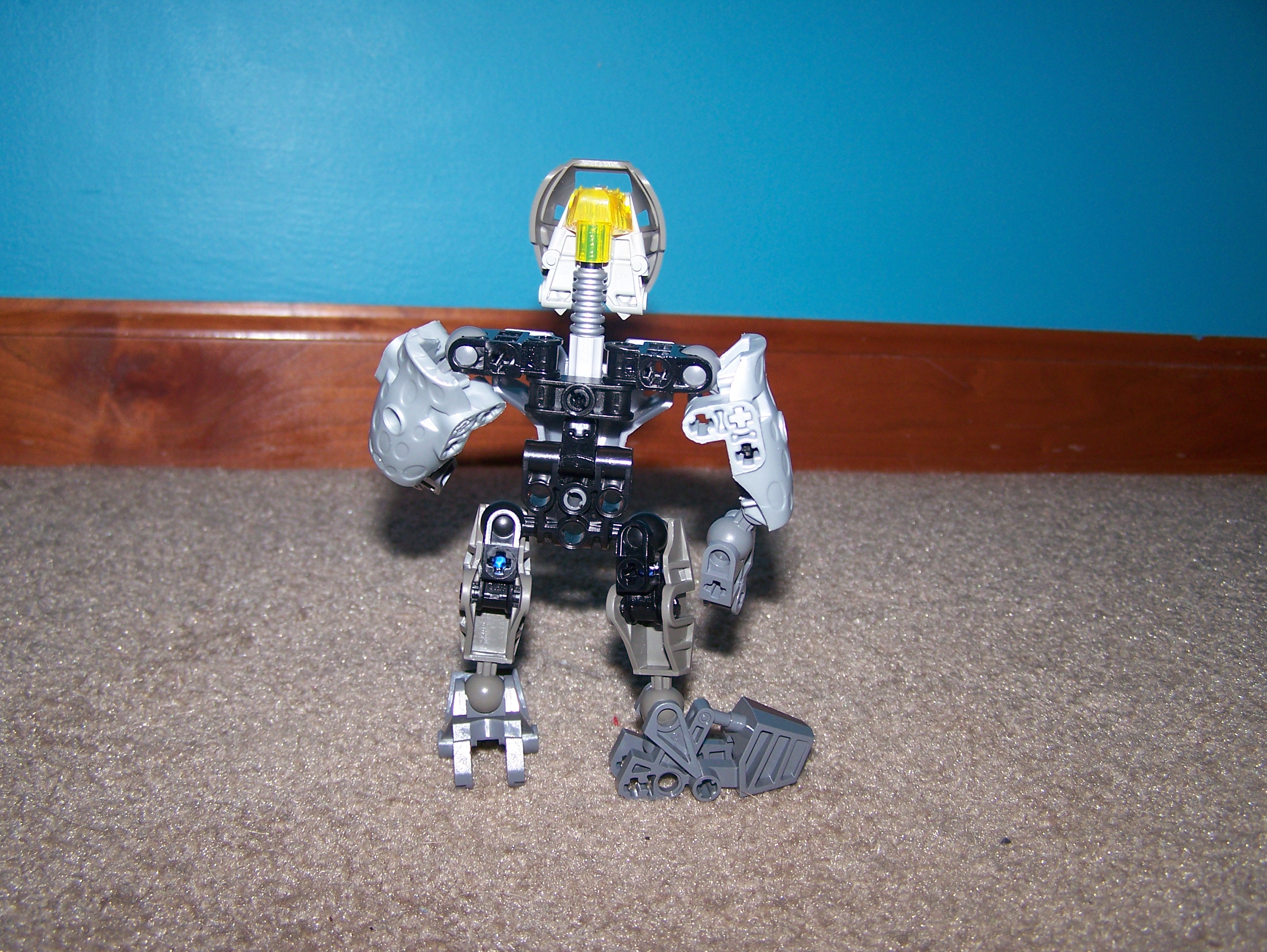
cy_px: 476
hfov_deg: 48.9
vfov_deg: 37.8
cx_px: 634
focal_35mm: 38
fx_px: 1392
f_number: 2.8
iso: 80
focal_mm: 6.3
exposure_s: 1/60
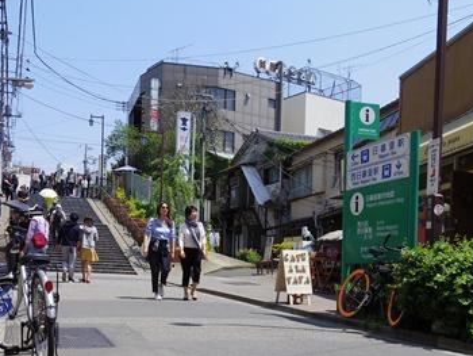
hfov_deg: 43.8
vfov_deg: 33.4
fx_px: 574
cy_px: 284
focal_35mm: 42
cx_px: 142
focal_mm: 5
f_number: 4
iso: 100
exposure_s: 1/500
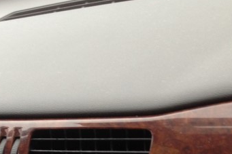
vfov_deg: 12.6
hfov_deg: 19.1
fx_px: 663
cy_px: 234
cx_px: -20
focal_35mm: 103
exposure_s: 1/60
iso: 50
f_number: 2.4
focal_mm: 4.12
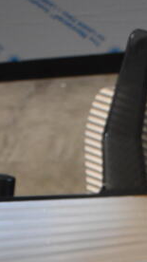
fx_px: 722
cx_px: 151
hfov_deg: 11.5
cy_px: 331
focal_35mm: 104
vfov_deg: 19.2
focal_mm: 20
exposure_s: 1/125
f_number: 3.5
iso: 1800
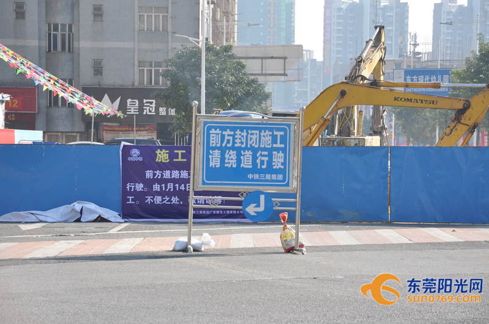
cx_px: 244
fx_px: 2136
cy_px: 162
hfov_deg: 13.1
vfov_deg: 8.7
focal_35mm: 158
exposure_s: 1/500
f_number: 9
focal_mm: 105
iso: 500
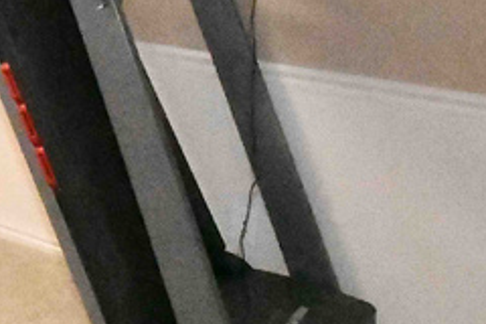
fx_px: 864
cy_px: -123
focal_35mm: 64
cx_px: -364
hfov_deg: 21.7
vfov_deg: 19.3
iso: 51200
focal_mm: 10
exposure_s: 1/125
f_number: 20
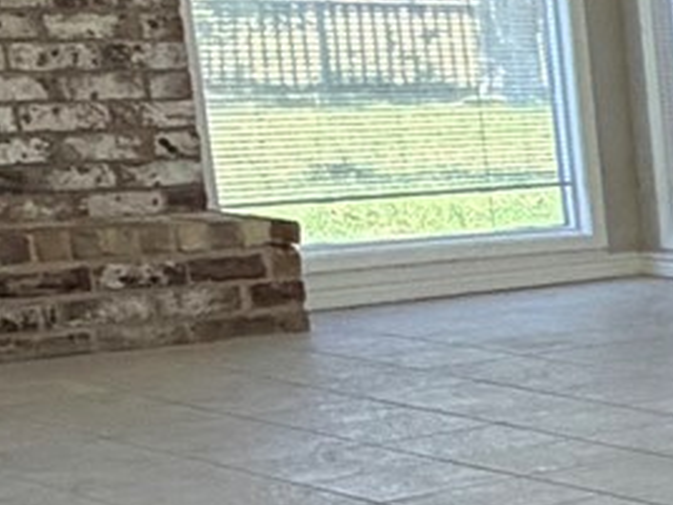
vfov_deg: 13.7
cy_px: 485
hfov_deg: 13.0
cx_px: 1698
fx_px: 2080
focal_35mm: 107
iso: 160
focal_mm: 2.22
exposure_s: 1/121
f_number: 2.2
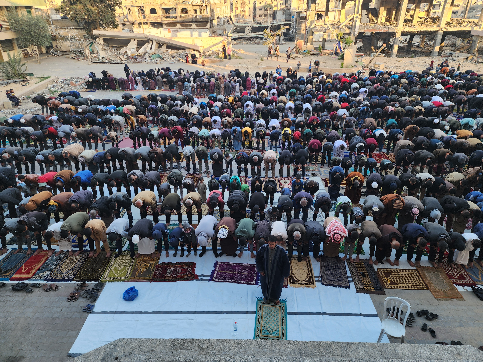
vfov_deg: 58.9
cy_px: 181
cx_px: 242
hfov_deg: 73.9
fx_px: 321
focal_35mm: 23
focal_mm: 6.4
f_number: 1.8
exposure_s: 1/100
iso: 25
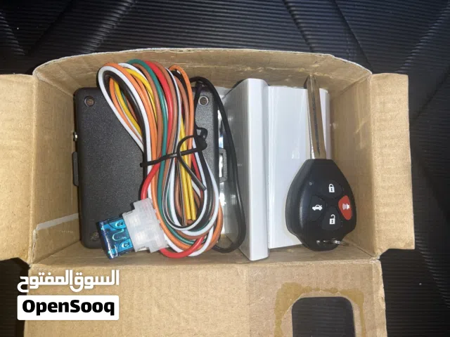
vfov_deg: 53.1
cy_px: 168
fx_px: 338
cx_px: 225
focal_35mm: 26
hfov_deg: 67.3
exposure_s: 1/64
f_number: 1.6
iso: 32
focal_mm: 5.1
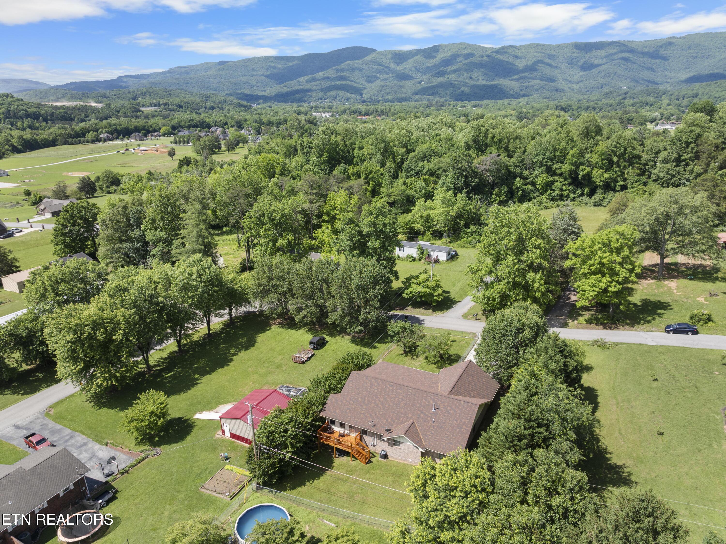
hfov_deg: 71.6
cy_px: 272
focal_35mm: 24
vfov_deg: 56.8
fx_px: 503
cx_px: 363
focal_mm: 12.29
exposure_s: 1/120
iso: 130
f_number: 2.8
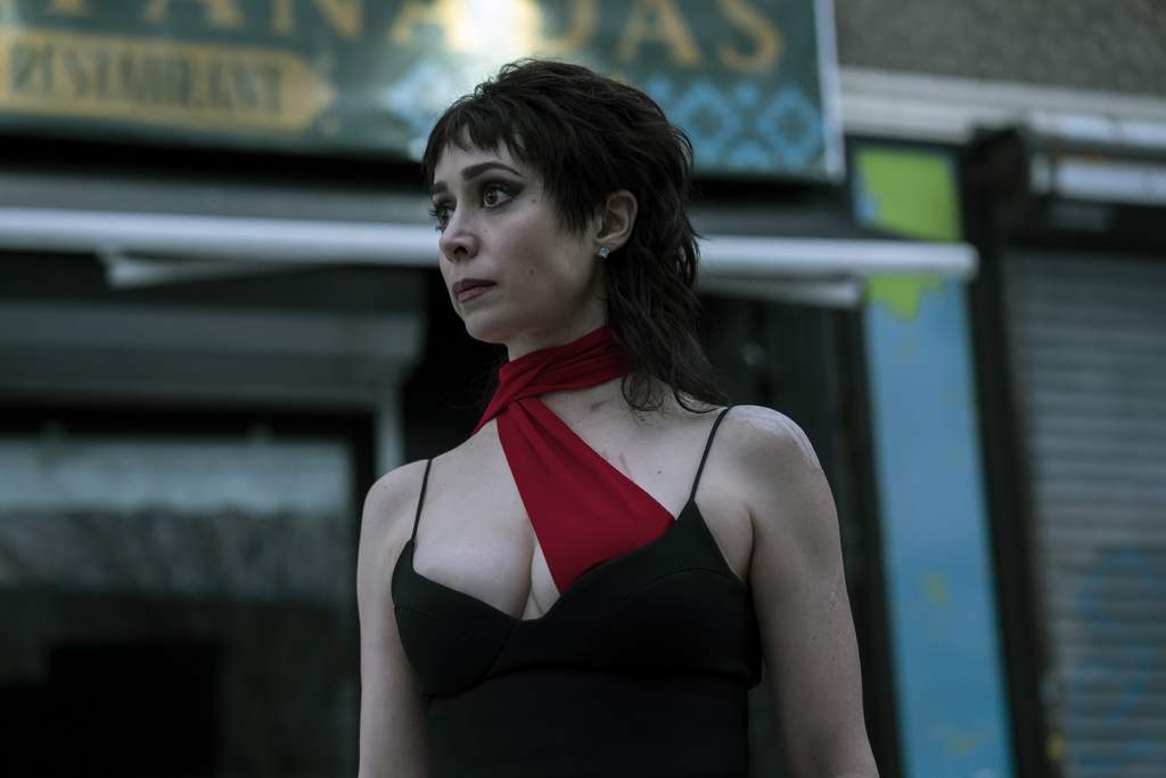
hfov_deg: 28.8
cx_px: 583
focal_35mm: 70
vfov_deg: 19.5
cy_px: 389
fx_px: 2267
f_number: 2.8
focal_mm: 70
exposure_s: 1/1000
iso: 1600
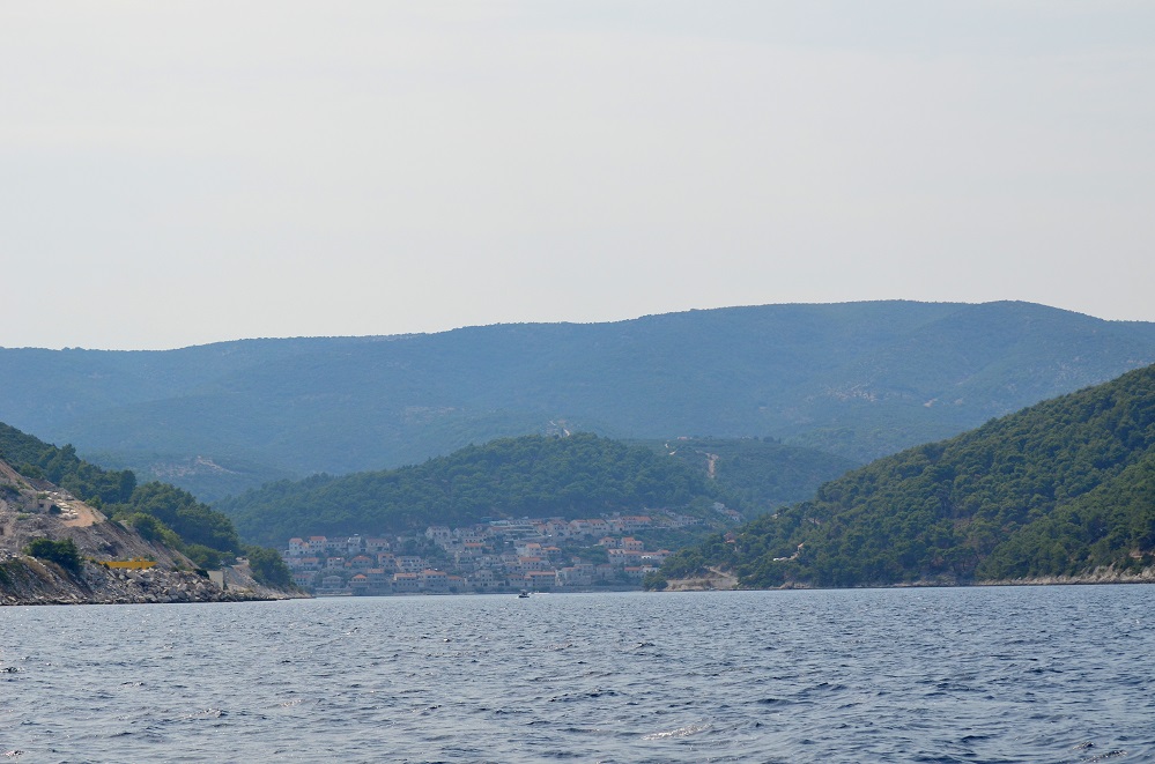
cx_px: 578
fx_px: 3361
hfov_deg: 19.5
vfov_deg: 13.0
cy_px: 382
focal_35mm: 105
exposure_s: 1/4000
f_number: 5.6
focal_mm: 70
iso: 400
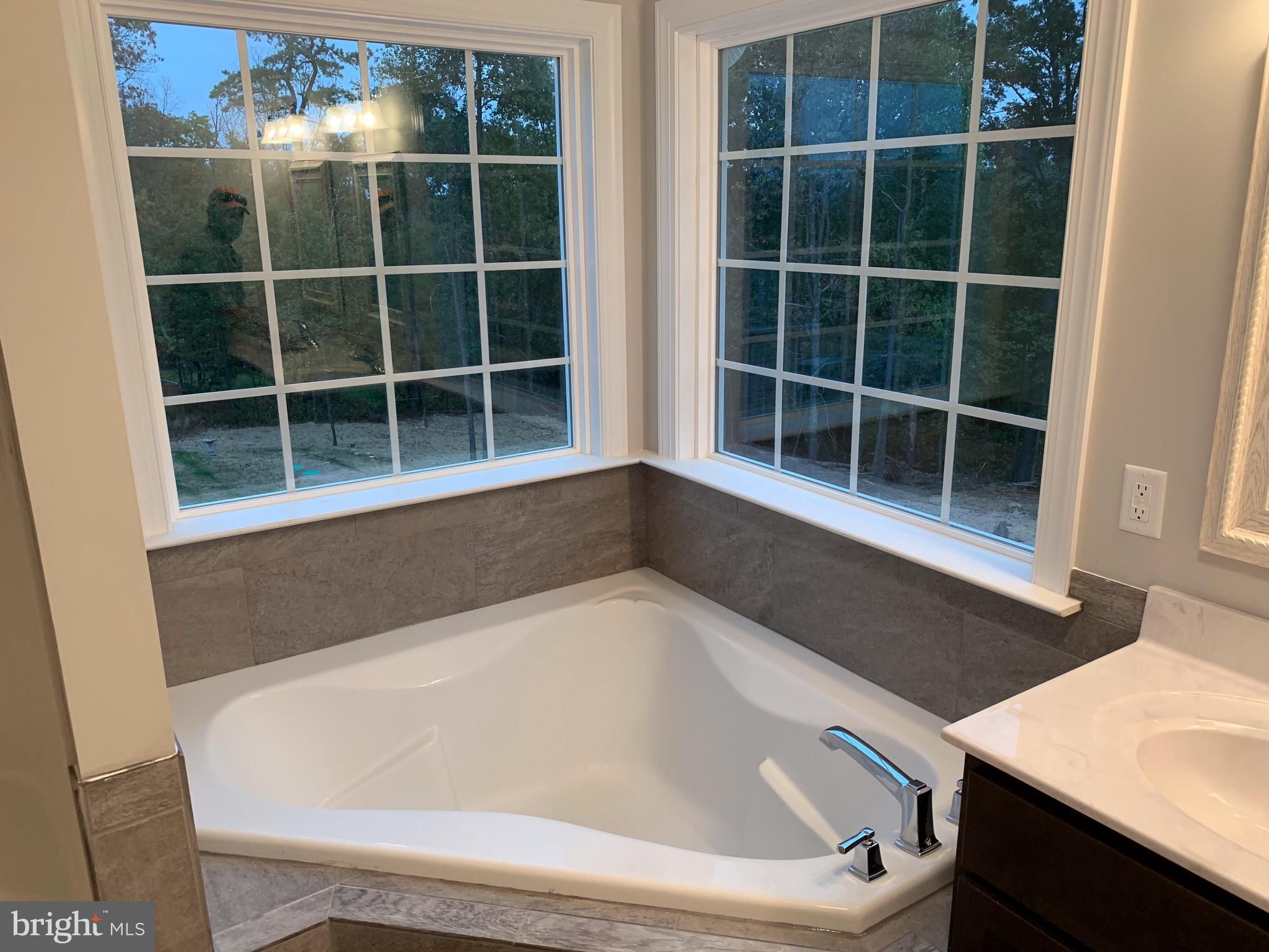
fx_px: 953
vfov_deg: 53.1
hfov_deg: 67.3
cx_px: 634
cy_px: 476
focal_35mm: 26
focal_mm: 4.25
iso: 80
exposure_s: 1/60
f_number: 1.8
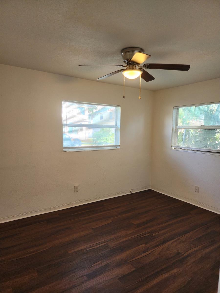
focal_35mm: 23
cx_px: 110
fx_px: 195
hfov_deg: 58.9
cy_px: 146
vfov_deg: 73.9
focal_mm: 6.4
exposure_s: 1/120
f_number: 1.8
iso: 250
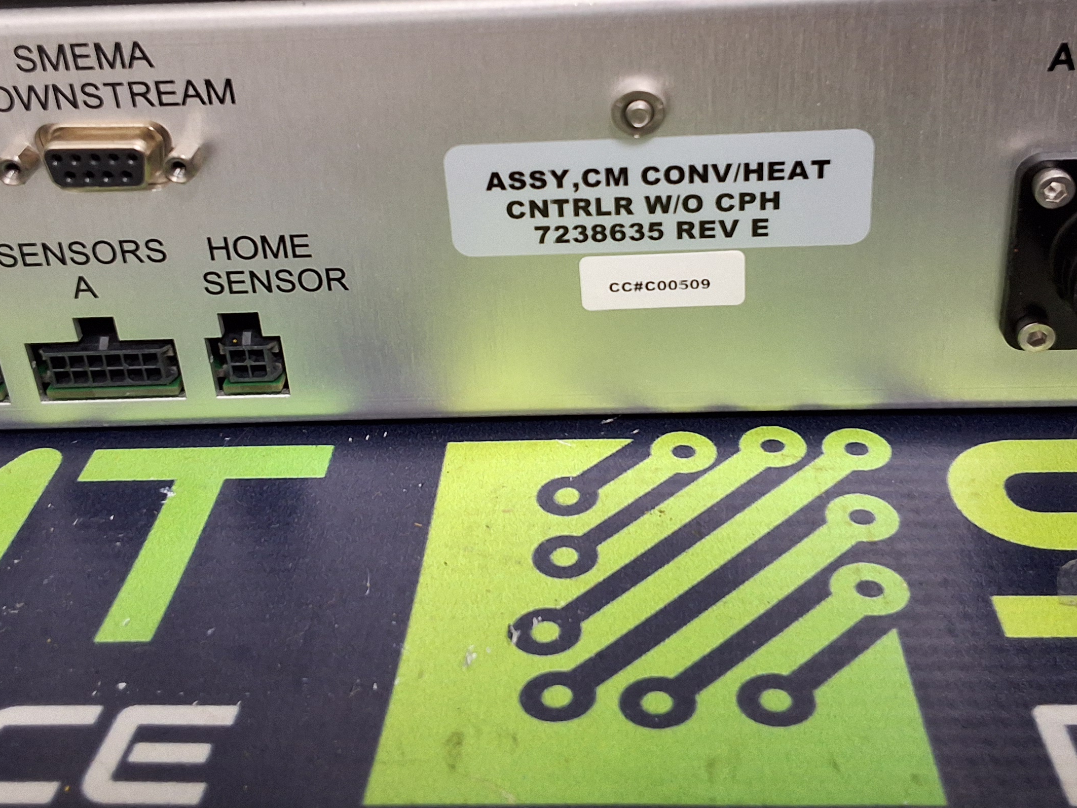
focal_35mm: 43
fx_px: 1338
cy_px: 215
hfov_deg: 43.8
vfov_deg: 33.0
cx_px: 554
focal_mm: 2.91
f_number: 1.9
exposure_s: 1/30
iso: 200
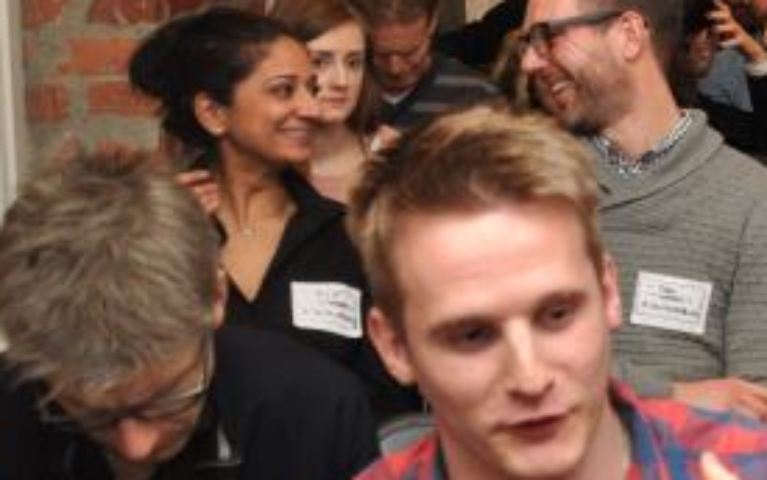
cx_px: 1367
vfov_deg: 13.0
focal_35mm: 100
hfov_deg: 17.2
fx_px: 2091
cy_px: 95
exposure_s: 1/60
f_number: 4
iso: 800
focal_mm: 18
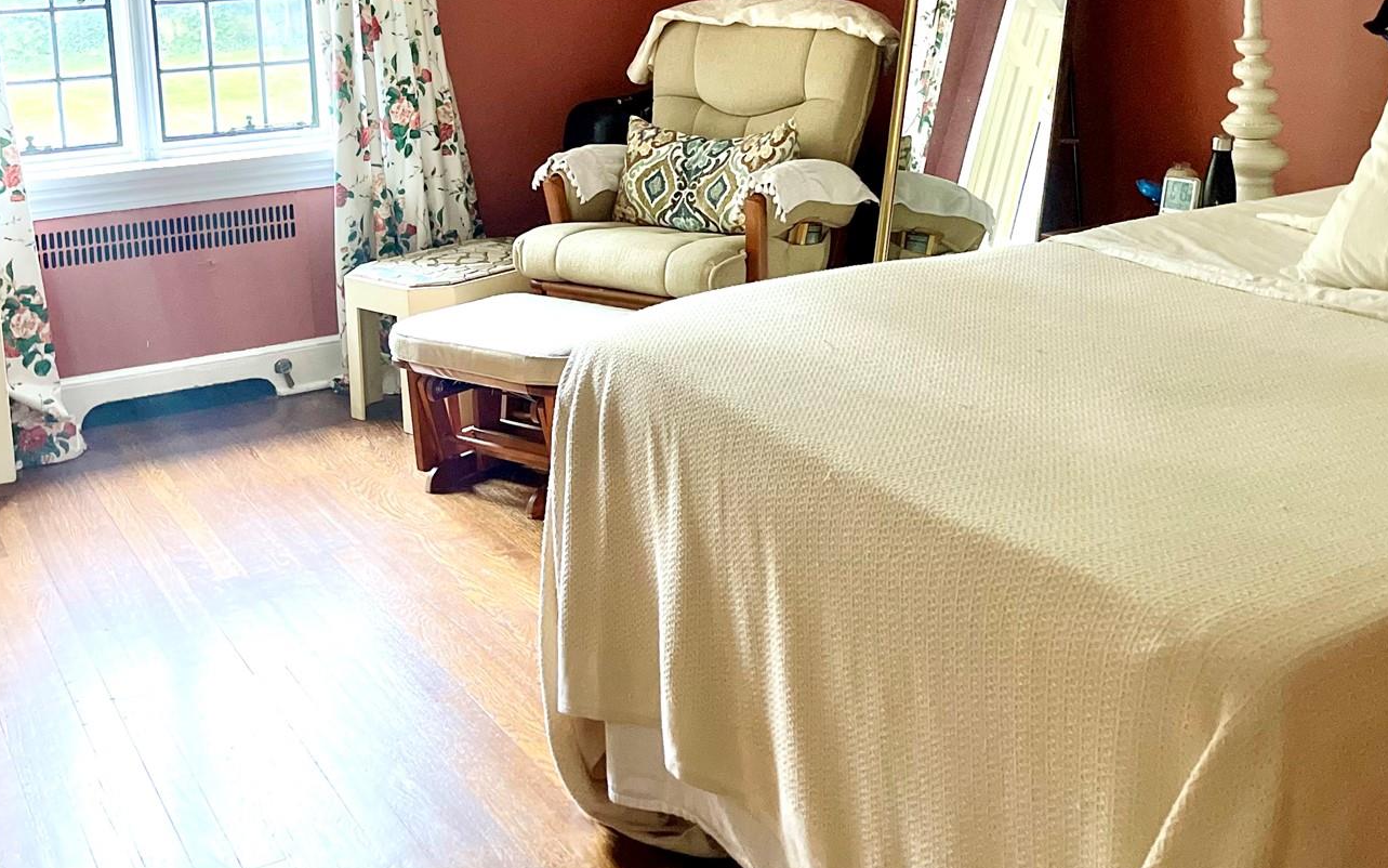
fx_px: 1664
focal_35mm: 44
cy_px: 148
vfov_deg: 28.5
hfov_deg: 45.3
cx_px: 717
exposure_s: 1/40
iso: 640
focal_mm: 5.1
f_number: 1.6
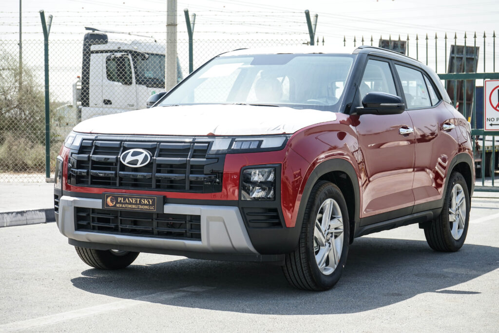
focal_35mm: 70
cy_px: 166
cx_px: 250
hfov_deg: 28.8
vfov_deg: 19.5
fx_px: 970
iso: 400
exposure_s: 1/400
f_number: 9
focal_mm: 70
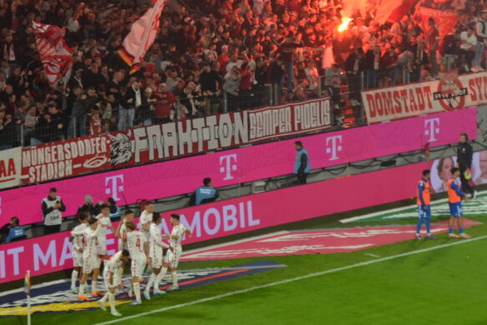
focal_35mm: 184
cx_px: 307
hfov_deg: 11.1
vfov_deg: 7.4
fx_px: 2494
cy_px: -91
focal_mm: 45
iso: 320
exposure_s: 1/125
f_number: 5.6
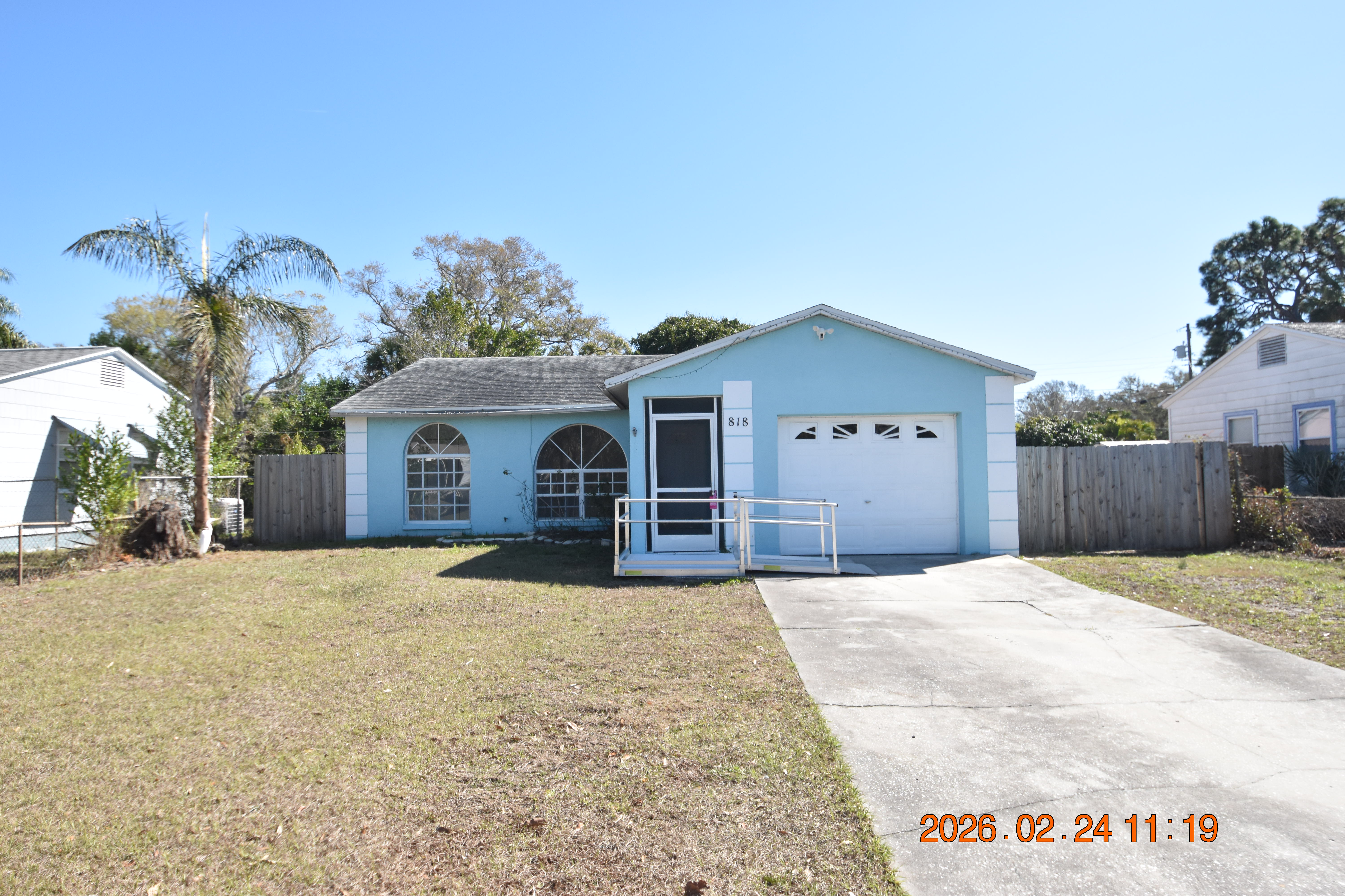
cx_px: 672
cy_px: 448
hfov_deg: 81.2
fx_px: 785
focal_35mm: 21
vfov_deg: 59.5
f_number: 3.8
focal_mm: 14
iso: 800
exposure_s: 1/4000
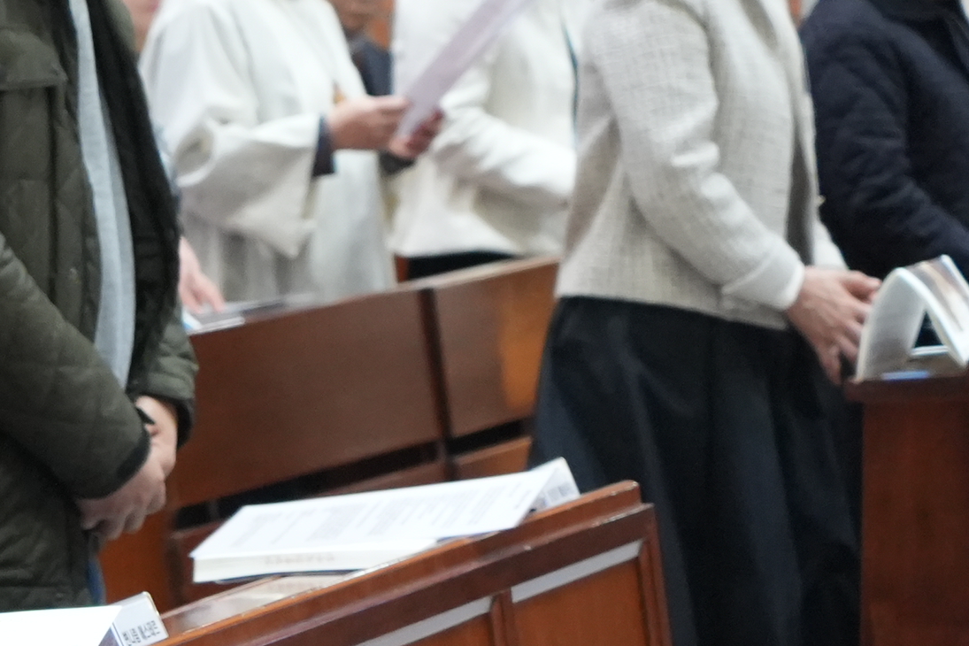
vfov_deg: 6.2
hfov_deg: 9.1
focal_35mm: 223
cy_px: 227
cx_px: -232
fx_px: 6002
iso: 3200
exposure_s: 1/160
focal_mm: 53
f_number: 4
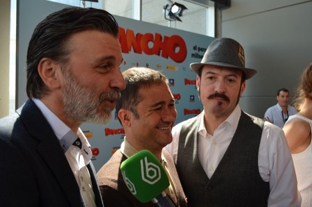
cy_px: 104
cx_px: 156
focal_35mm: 36
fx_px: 311
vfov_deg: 36.7
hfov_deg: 53.2
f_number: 5.6
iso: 200
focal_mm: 24
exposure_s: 1/125
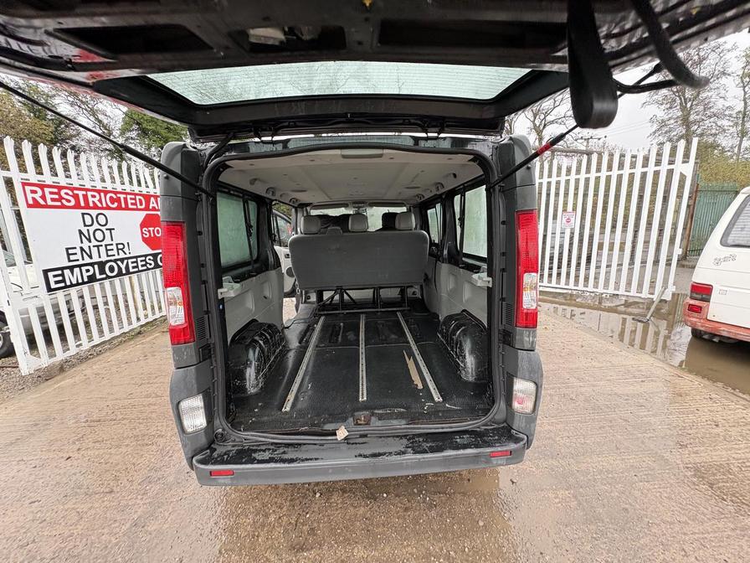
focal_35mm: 14
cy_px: 282
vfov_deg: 85.7
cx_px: 375
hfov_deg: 102.1
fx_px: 303
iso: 250
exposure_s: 1/60
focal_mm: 2.22
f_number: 2.2
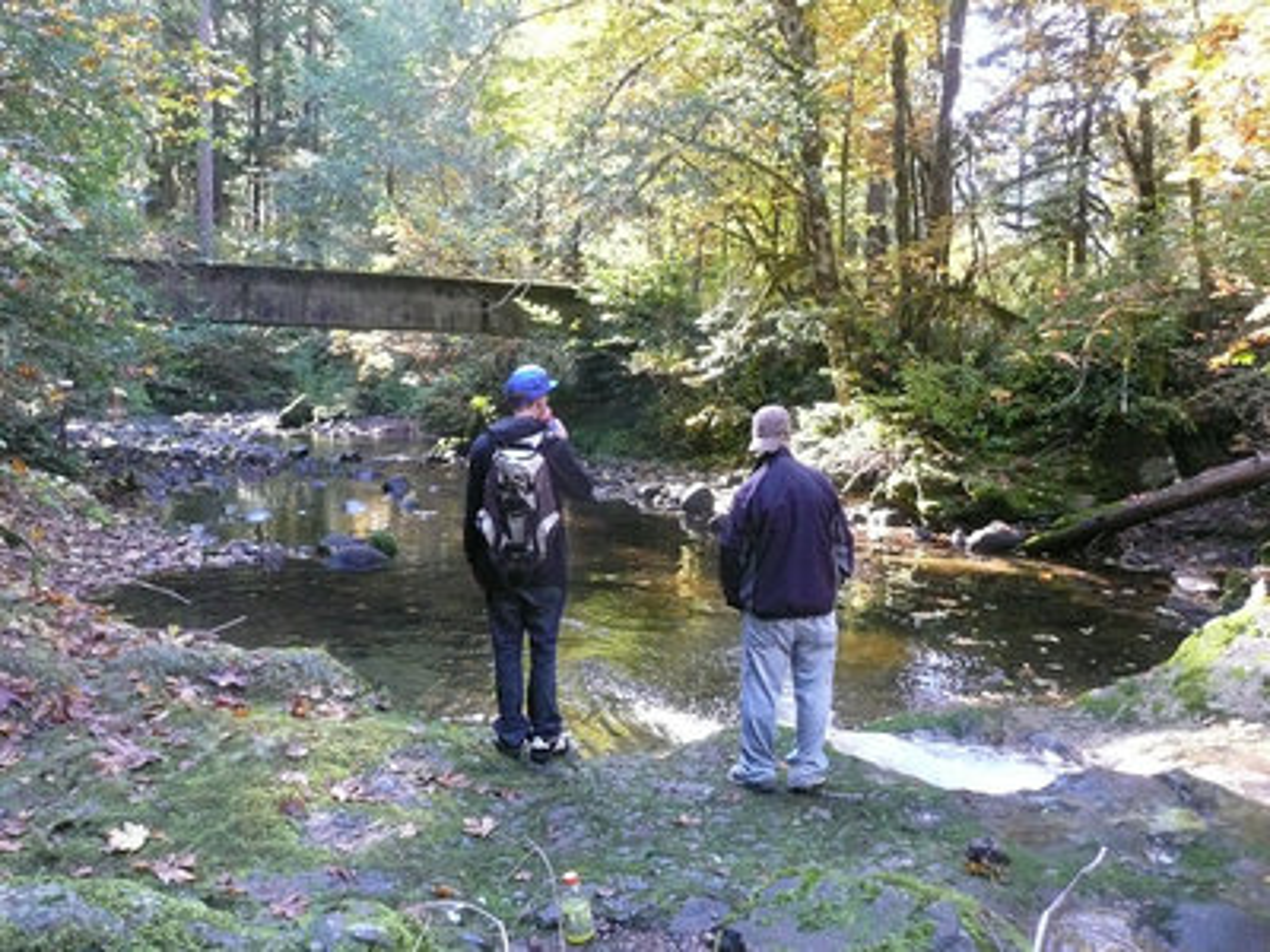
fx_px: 1101
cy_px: 476
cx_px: 635
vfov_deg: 46.8
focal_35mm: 30
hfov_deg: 60.0
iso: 400
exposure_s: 1/50
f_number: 3.4
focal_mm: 4.9
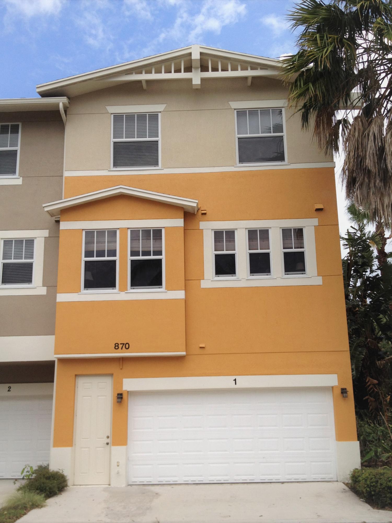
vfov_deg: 52.6
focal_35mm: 35
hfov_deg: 40.7
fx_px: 528
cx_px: 196
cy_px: 262
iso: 64
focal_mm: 4.28
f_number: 2.4
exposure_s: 1/1007
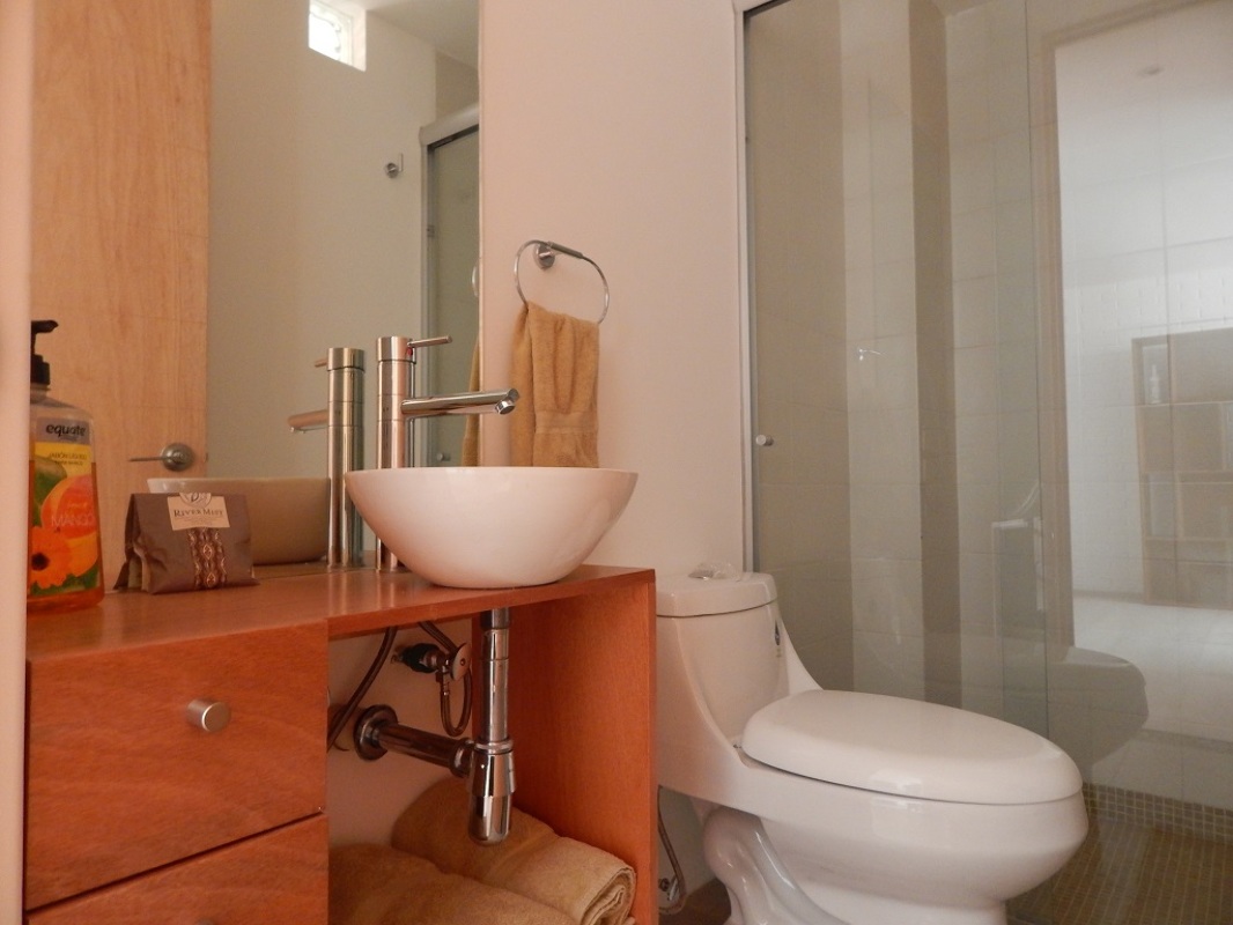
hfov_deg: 73.9
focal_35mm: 23
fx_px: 819
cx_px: 616
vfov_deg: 58.9
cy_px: 462
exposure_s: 1/10
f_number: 3
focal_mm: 4
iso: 400
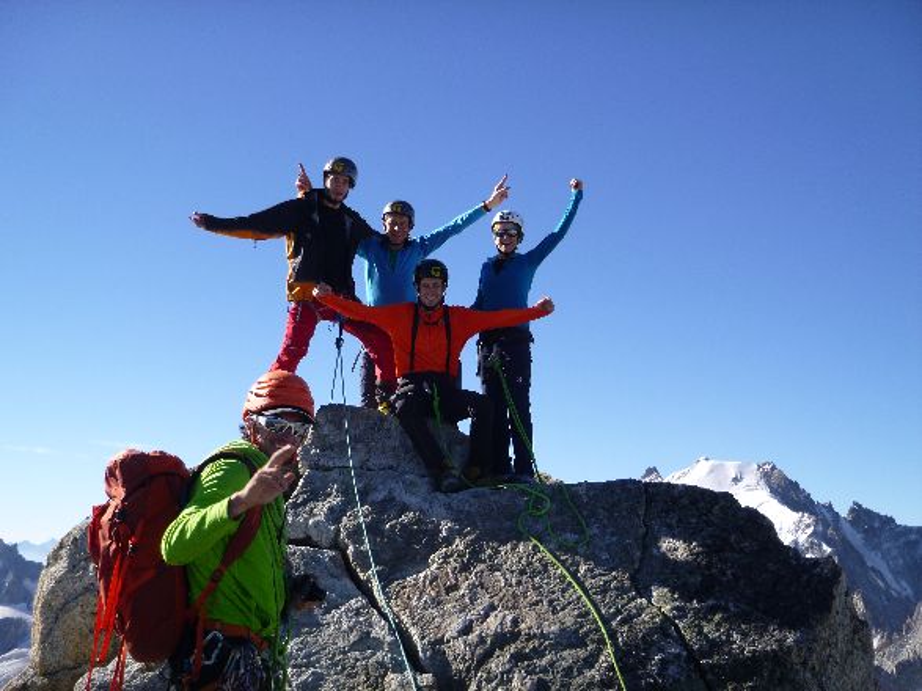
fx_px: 1252
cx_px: 461
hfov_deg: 40.4
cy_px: 346
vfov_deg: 30.9
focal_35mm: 47
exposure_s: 1/320
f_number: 4.8
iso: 100
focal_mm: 8.4
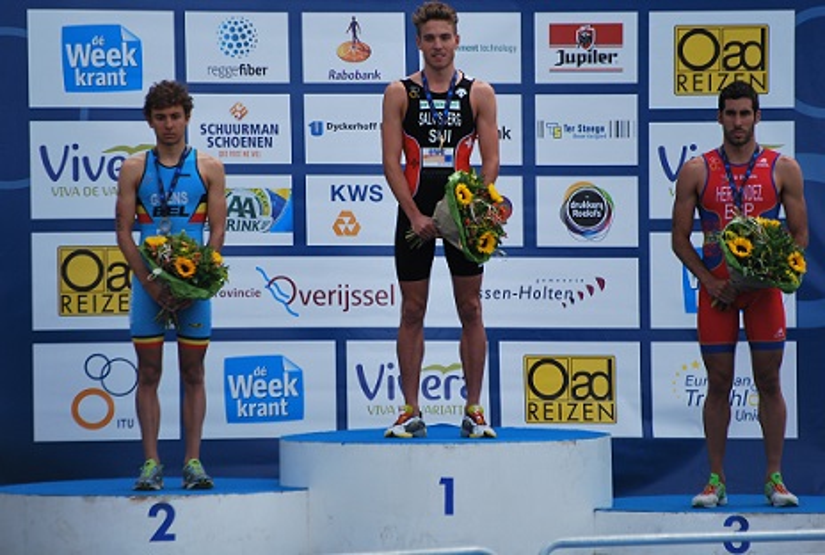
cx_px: 412
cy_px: 278
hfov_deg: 4.6
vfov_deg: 3.1
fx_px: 10339
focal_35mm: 450
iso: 200
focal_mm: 300
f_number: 5.6
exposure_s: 1/800
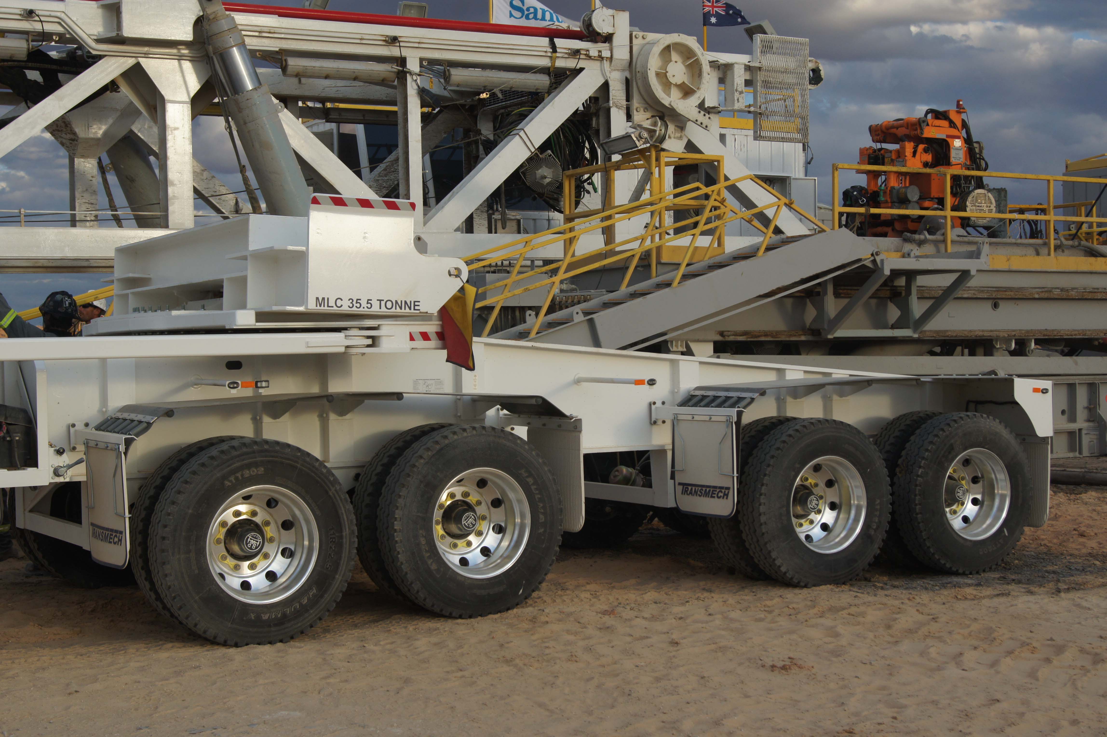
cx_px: 554
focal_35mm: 52
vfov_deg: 25.7
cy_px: 368
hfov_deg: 37.9
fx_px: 1613
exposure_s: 1/80
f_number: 10
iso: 200
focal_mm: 35
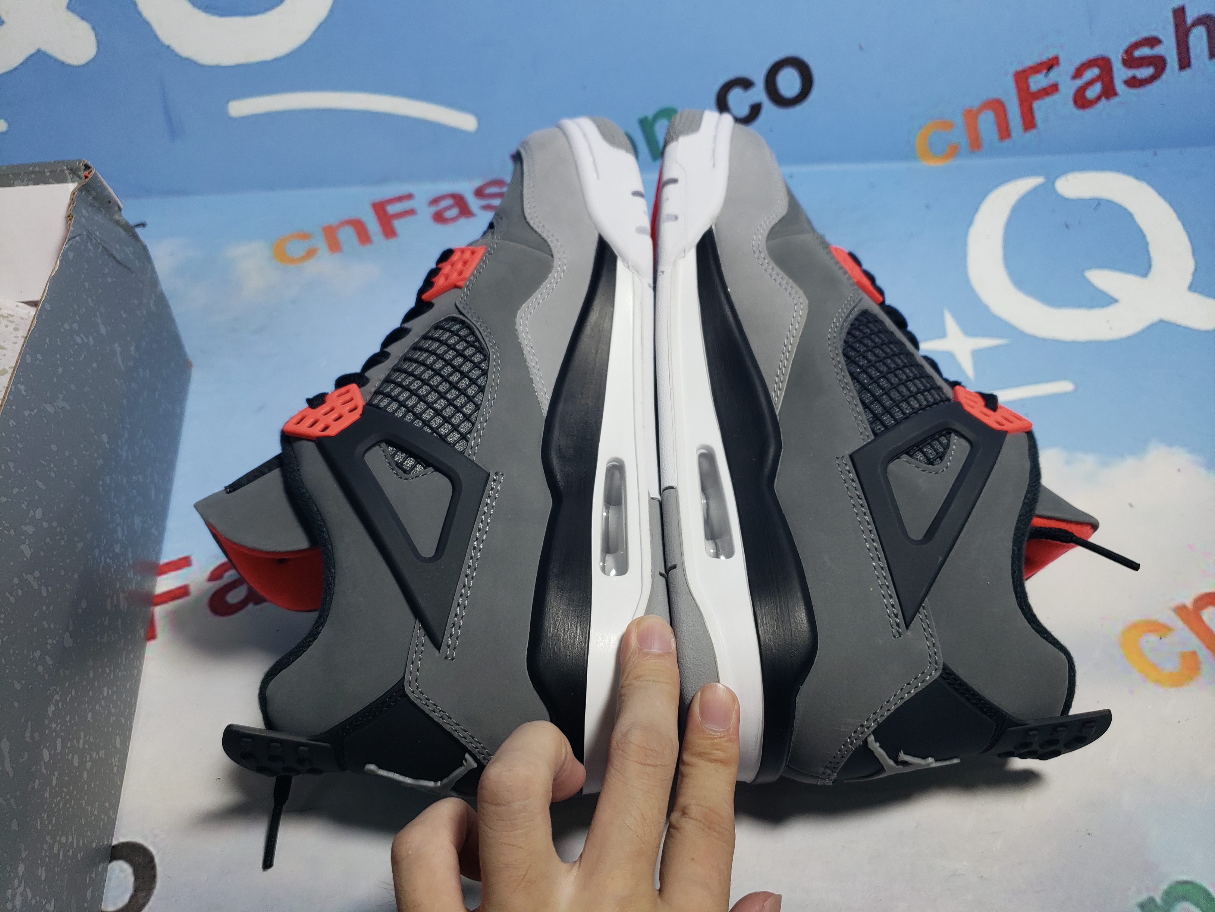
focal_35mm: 26
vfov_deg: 53.1
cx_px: 608
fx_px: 913
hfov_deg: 67.3
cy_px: 456
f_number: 1.5
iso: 50
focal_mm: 4.3
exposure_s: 1/426
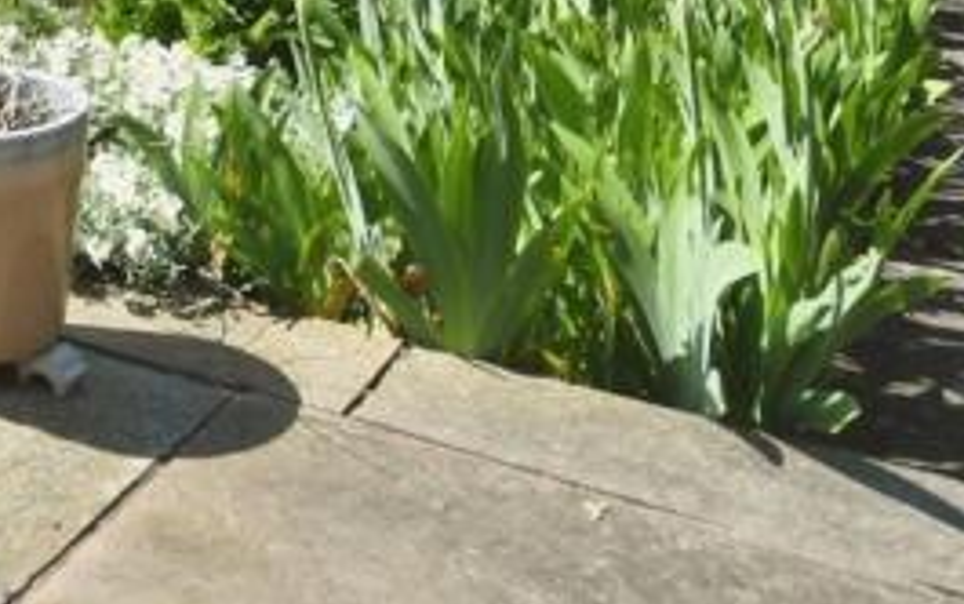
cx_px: -196
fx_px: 1551
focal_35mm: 59
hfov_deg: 29.6
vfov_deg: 18.3
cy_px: -420
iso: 400
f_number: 8
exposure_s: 1/1000
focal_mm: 10
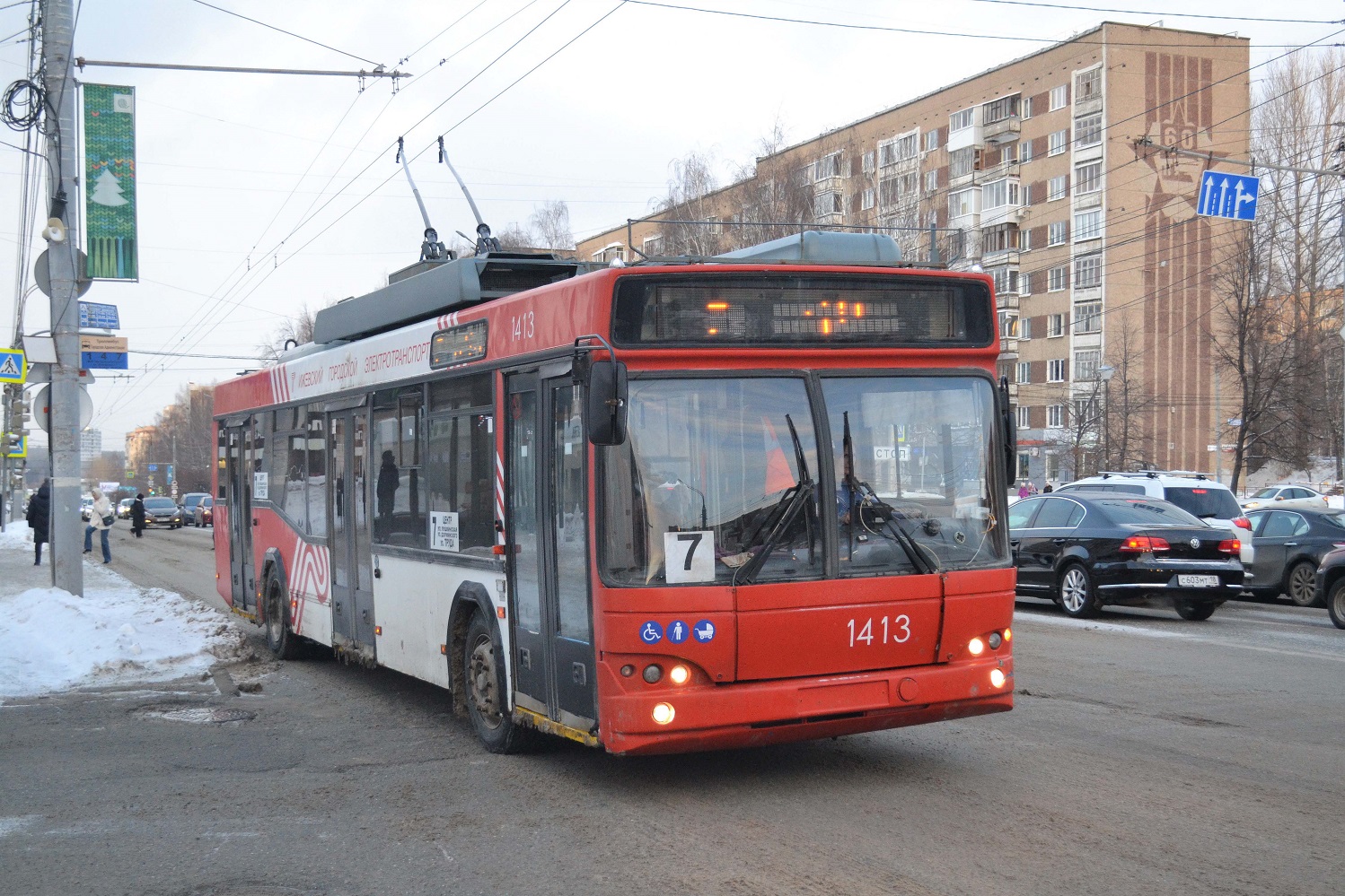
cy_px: 448
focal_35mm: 48
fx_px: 1793
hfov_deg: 41.1
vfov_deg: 28.1
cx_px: 672
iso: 1250
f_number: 4.8
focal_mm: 32
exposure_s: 1/500
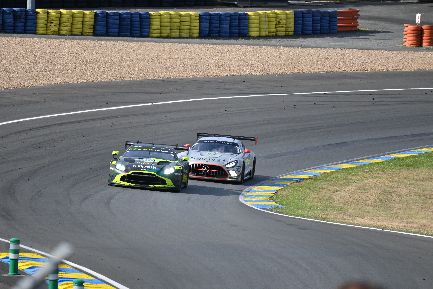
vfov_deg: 3.7
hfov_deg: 5.5
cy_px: 144
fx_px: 4510
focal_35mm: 375
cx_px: 216
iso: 100
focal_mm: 250
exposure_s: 1/500
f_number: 6.3
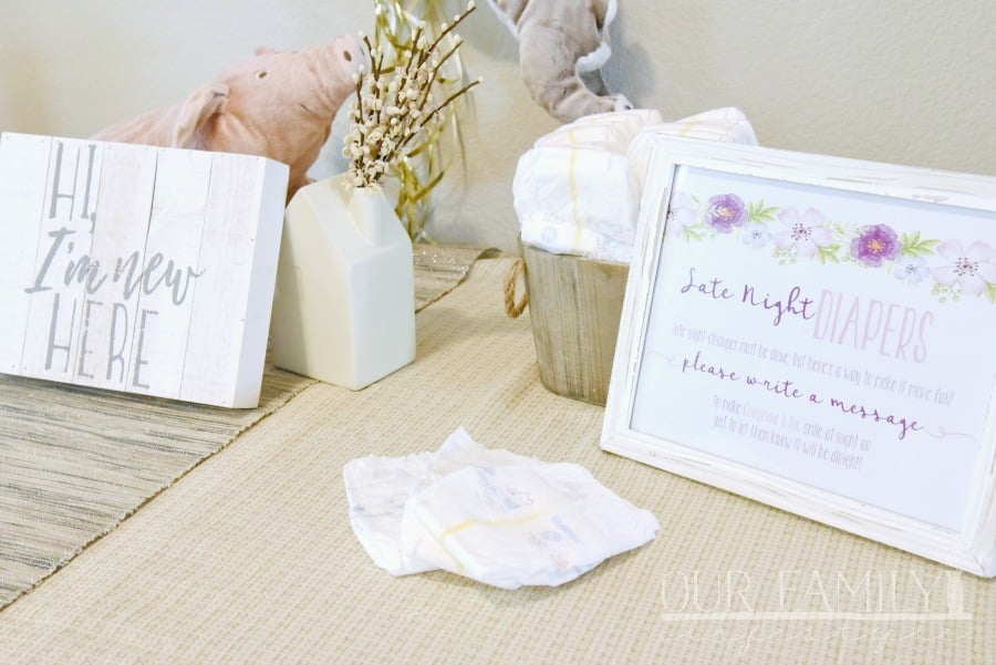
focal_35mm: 50
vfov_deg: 27.0
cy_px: 332
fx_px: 1384
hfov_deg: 39.6
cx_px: 498
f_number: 9
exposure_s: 1/50
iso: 7200
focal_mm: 50
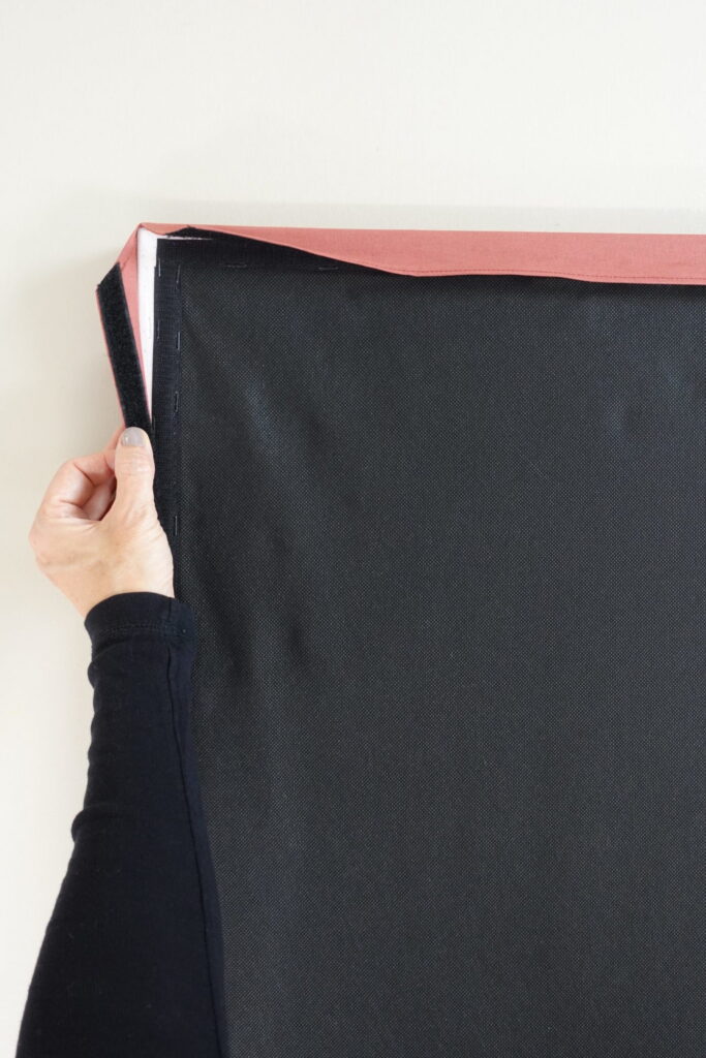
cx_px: 353
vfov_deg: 47.4
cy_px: 529
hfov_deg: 32.6
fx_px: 1206
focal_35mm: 41
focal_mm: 14.9
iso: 800
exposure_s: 1/50
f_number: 2.8
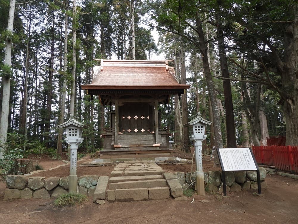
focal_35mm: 24
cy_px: 112
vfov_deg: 56.8
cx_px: 149
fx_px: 207
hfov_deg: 71.6
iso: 100
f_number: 2.8
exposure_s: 1/250
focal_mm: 4.3
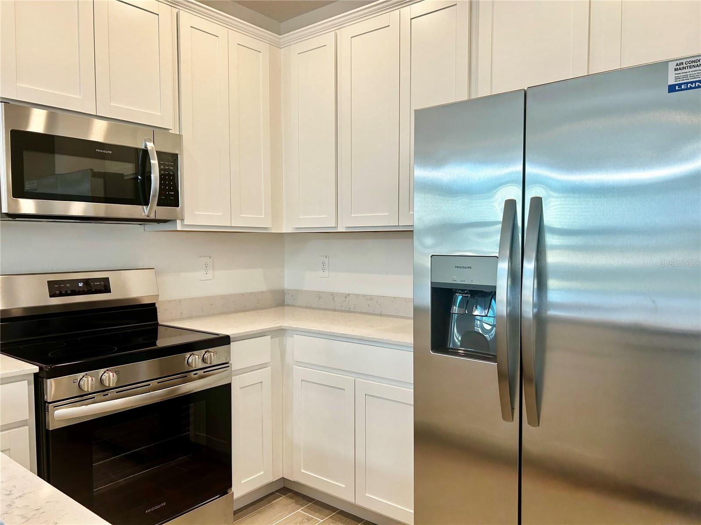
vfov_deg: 53.1
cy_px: 262
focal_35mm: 26
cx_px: 350
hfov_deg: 67.3
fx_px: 527
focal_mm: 5.7
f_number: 1.5
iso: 64
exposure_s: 1/120
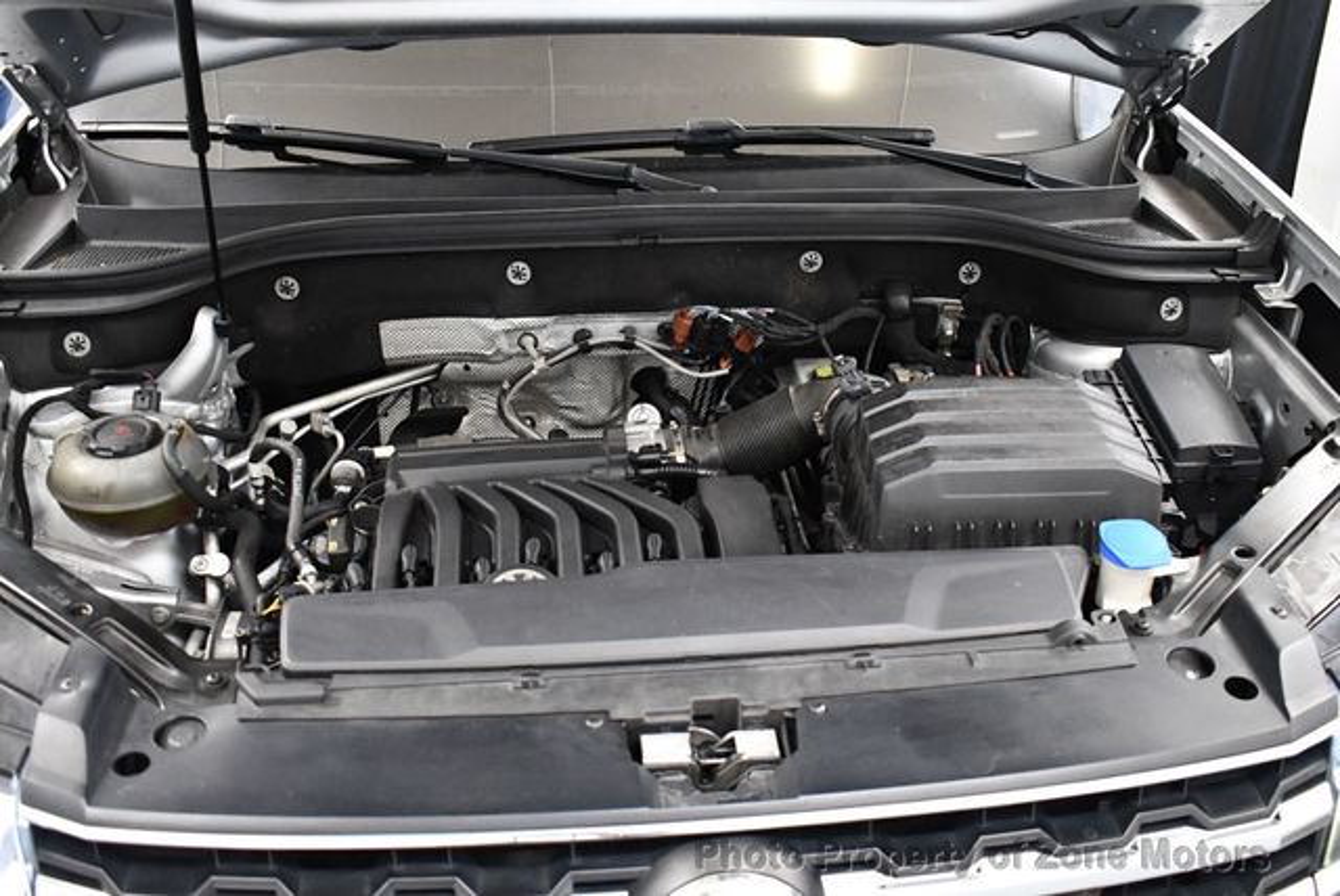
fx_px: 1341
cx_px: 670
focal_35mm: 36
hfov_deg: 53.1
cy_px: 448
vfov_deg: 36.9
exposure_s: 1/100
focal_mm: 18
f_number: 3.5
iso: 3200
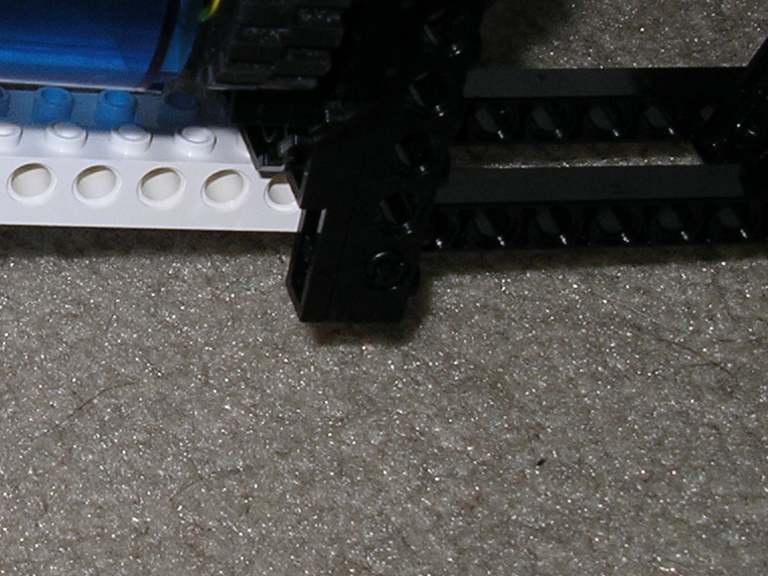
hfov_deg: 18.7
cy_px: 92
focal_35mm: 102
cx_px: -35
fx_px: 2263
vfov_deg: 14.4
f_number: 4.1
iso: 50
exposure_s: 1/60
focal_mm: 5.8
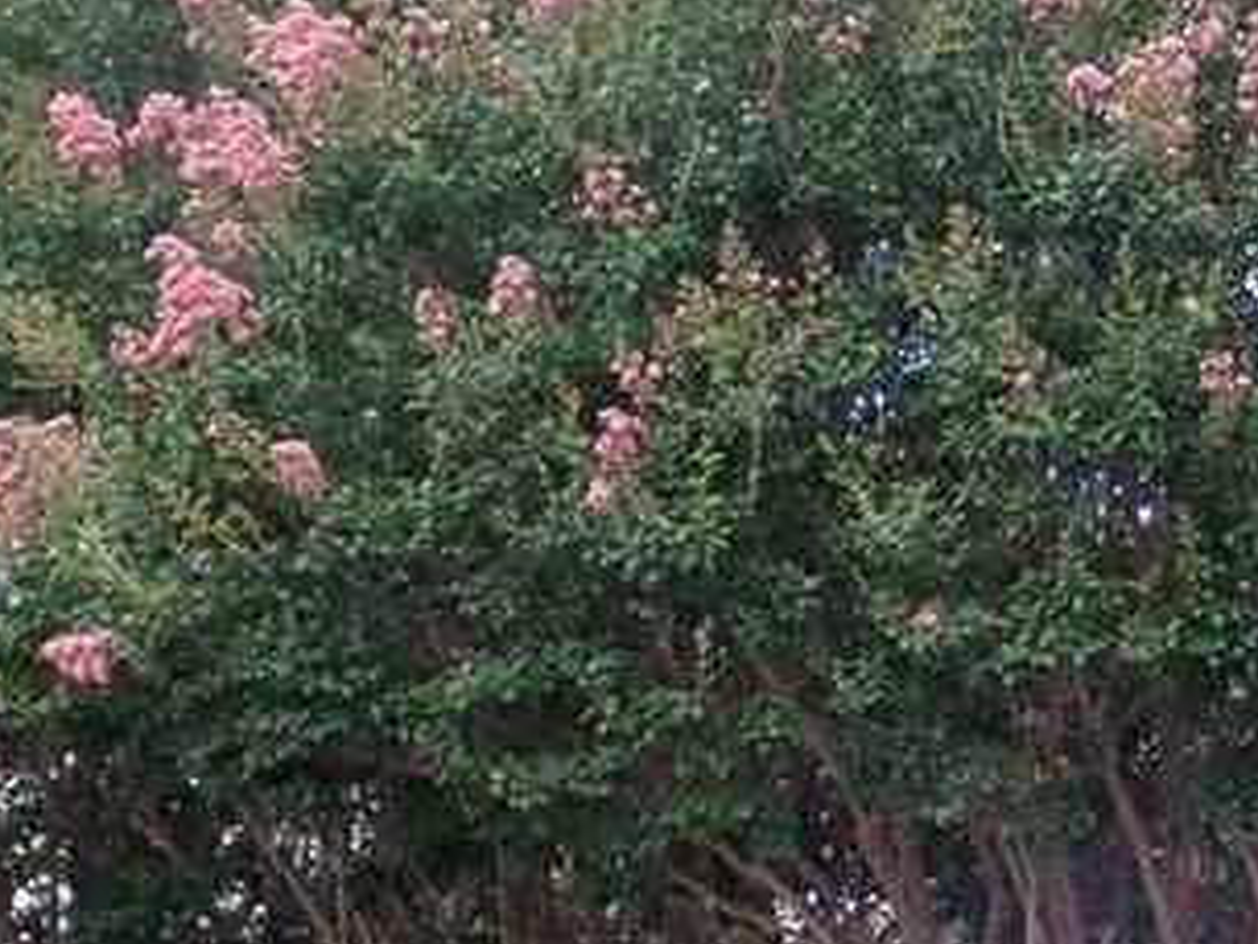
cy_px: 1109
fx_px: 6471
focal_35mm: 178
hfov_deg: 11.0
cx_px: 1134
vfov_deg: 8.3
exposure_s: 1/160
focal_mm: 9.61
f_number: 4.5
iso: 100
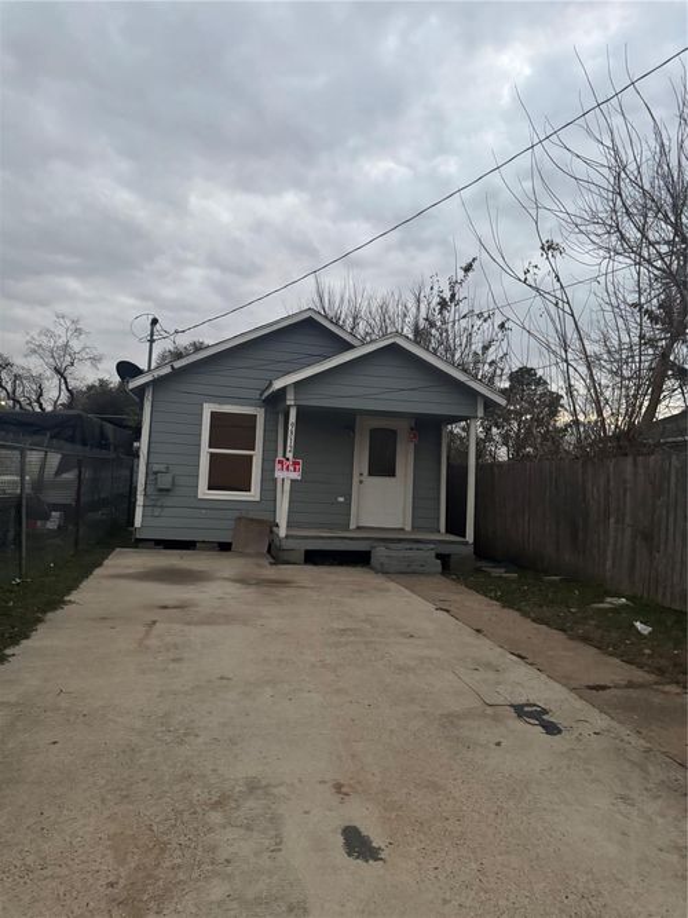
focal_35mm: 24
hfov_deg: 56.8
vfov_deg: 71.6
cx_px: 344
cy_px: 459
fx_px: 636
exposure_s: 1/60
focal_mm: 6.76
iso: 640
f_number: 1.78
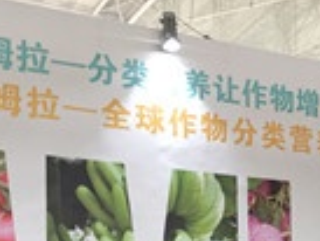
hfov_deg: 18.5
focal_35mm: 102
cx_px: 360
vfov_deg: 14.0
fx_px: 944
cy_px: 310
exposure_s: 1/33
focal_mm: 4
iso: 32
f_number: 1.8
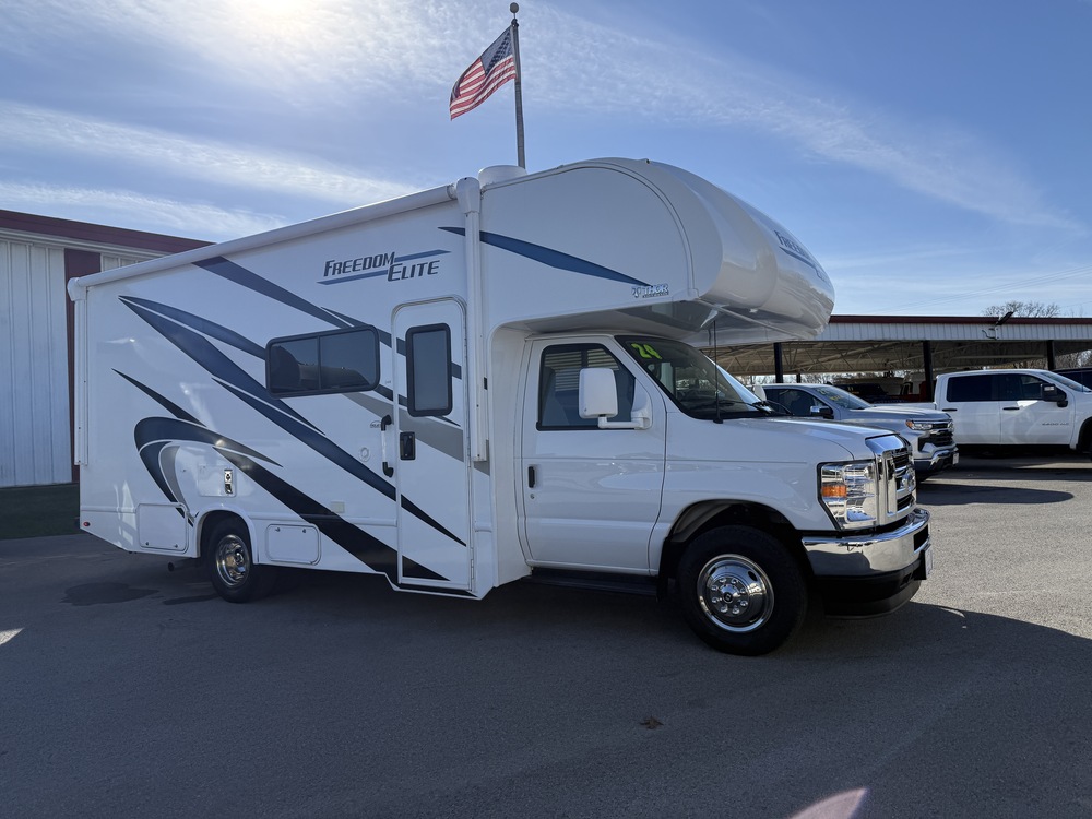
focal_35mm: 24
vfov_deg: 56.8
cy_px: 410
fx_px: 757
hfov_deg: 71.6
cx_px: 546
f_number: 1.78
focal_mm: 6.76
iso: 100
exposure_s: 1/7353
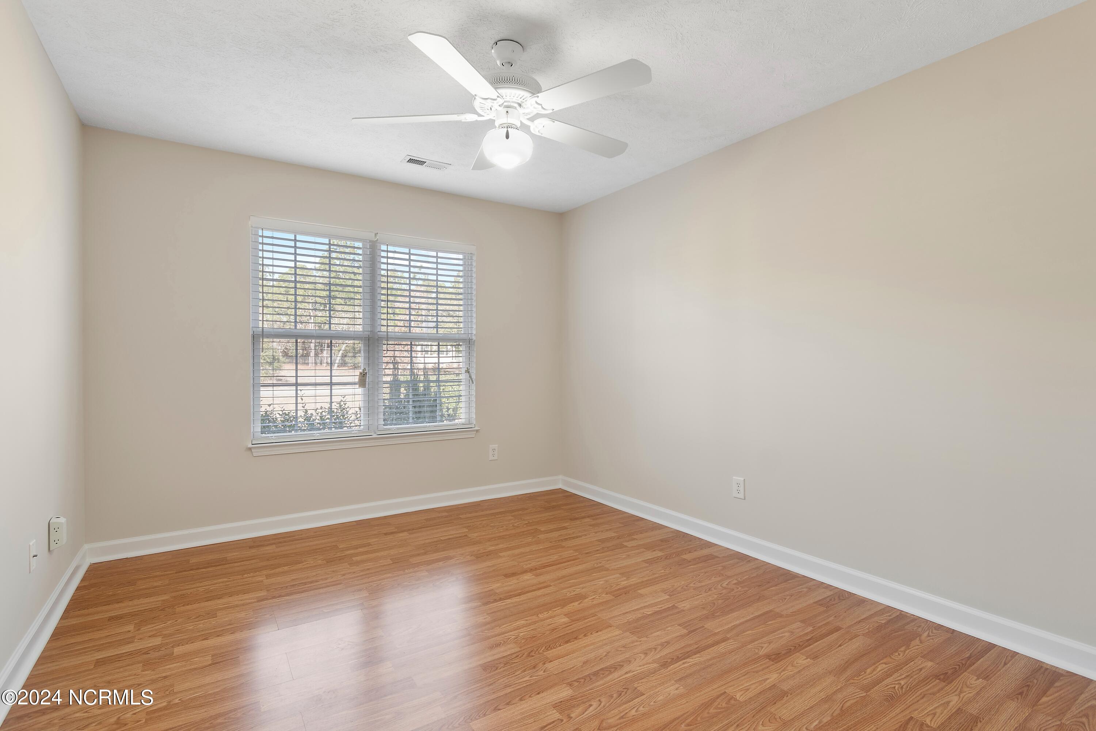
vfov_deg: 73.7
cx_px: 548
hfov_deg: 96.7
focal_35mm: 16
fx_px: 487
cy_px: 366
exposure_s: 1/5
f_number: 4.8
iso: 100
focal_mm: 11
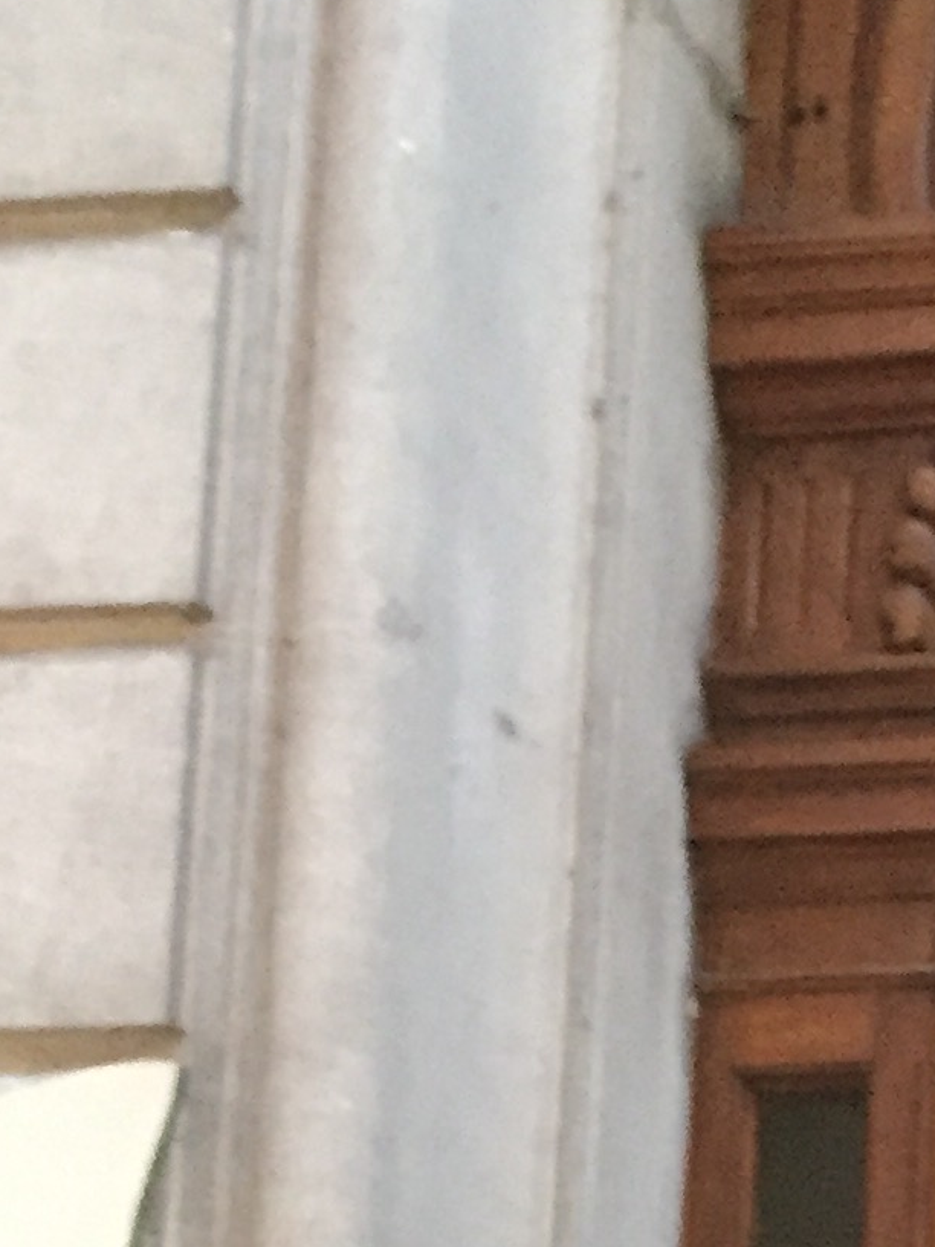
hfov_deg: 12.0
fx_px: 4178
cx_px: 1546
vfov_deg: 15.9
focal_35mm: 116
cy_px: 1713
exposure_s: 1/17
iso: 500
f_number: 2.2
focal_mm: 4.15
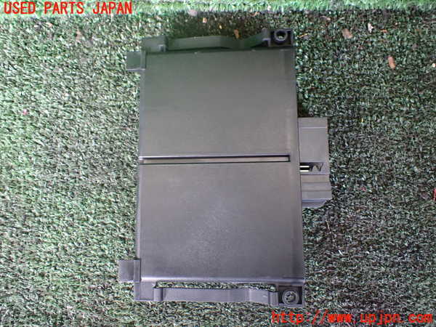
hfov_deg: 60.0
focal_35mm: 30
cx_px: 218
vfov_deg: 46.8
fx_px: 378
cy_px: 164
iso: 800
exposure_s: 1/40
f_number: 2.3
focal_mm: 5.4
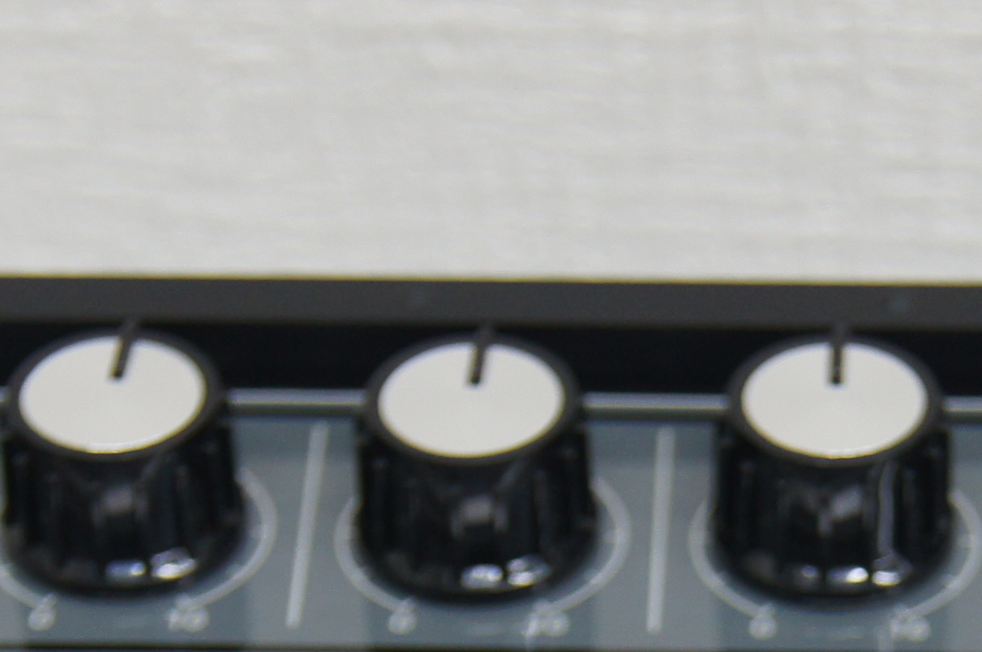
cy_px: 1038
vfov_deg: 6.3
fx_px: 5803
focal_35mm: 213
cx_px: 885
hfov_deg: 9.6
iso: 320
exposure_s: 1/60
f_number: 5
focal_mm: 35
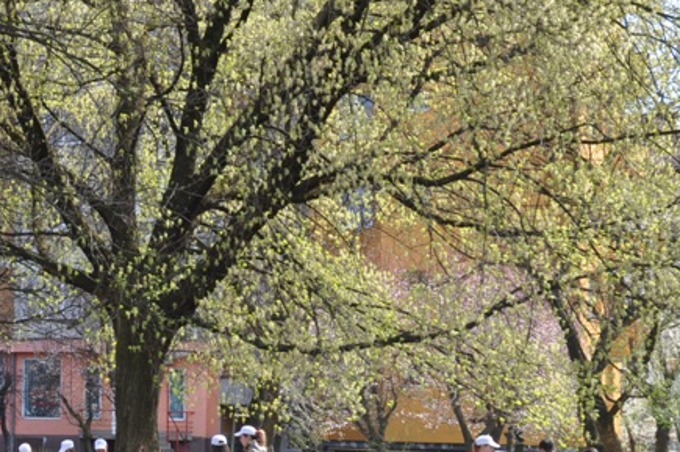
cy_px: 283
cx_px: -106
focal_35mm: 113
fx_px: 2132
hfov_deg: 17.4
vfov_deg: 12.1
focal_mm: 32
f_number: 10
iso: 200
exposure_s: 1/100
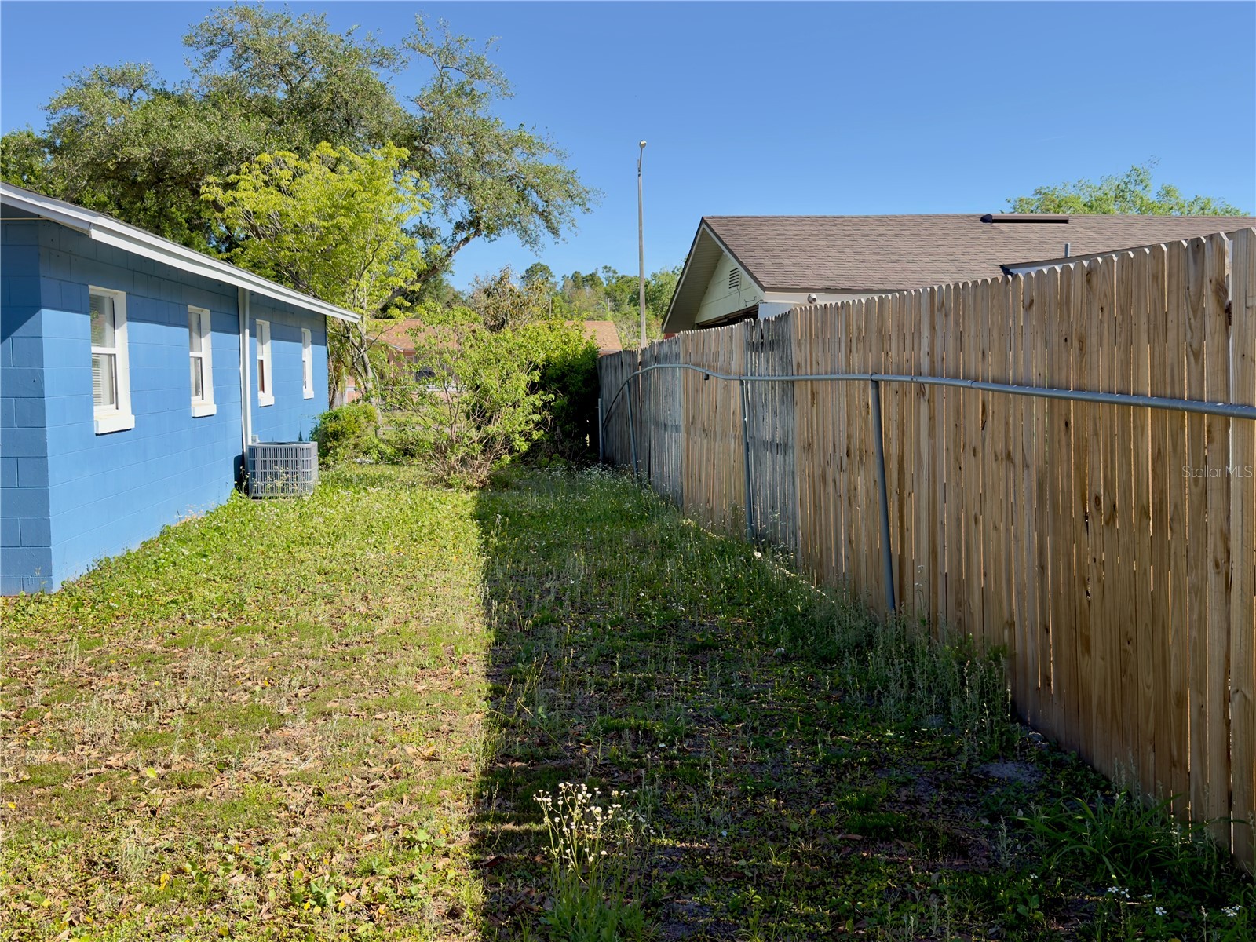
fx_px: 1270
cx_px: 628
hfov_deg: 52.6
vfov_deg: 40.7
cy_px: 471
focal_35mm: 35
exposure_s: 1/2445
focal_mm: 6.76
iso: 64
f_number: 1.78
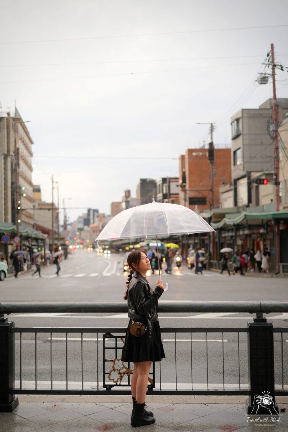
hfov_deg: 27.0
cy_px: 216
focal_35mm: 50
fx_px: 600
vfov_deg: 39.6
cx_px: 144
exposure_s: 1/320
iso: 400
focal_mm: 33
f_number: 1.4
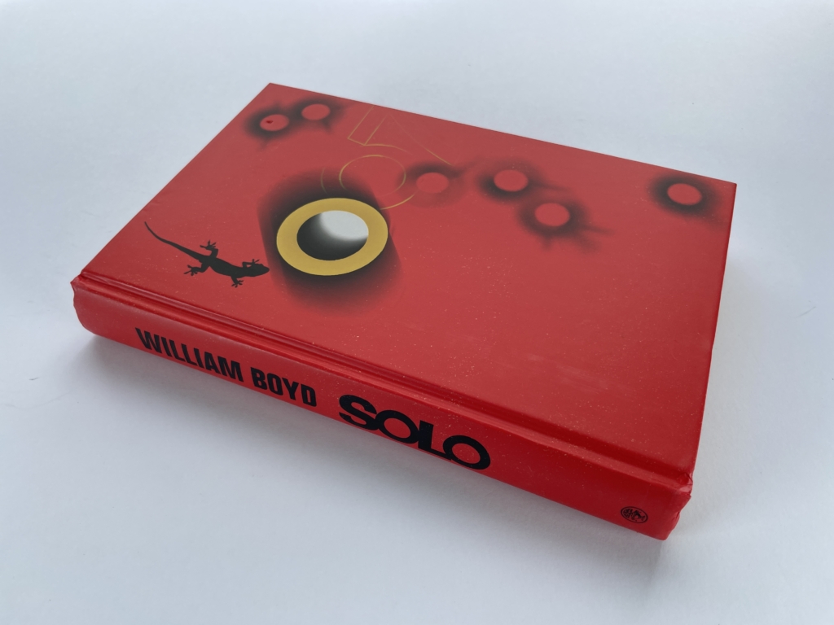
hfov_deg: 67.3
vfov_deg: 53.1
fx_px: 626
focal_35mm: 26
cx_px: 417
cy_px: 312
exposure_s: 1/148
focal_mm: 4.2
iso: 32
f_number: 1.6
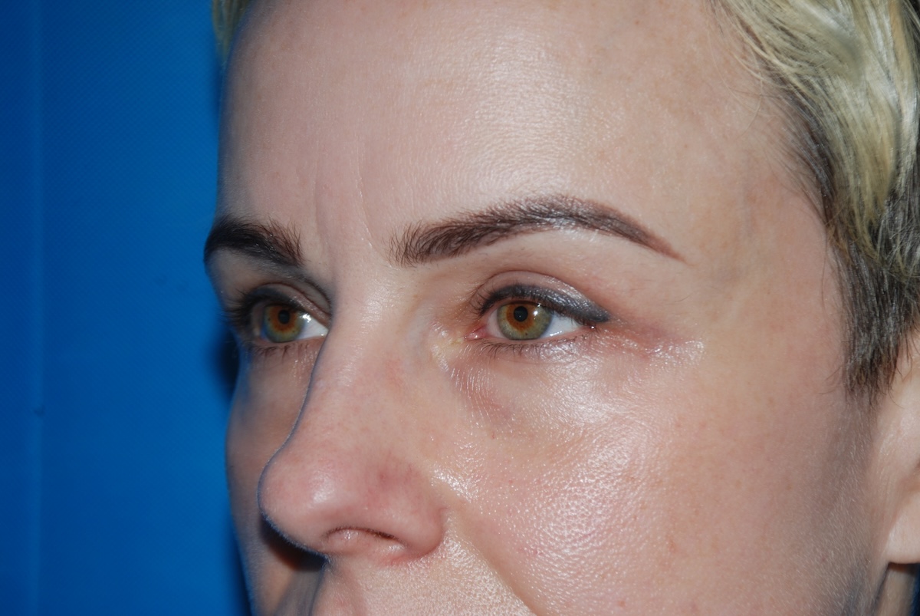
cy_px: 308
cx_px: 460
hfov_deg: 18.2
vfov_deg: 12.2
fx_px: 2878
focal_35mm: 112
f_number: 5.6
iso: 125
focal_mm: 75
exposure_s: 1/60
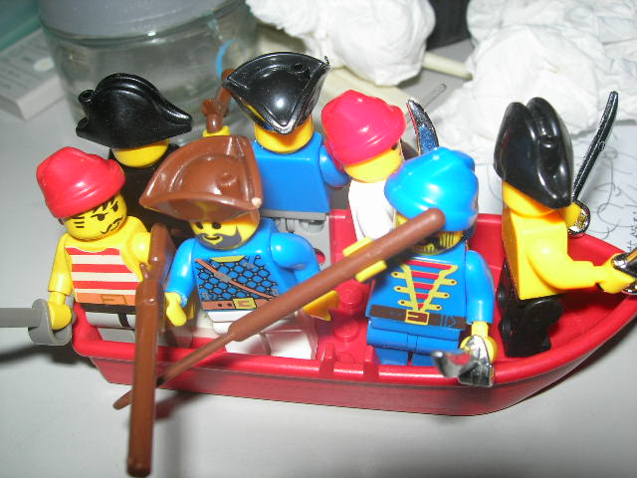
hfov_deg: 49.0
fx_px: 699
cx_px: 318
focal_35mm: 38
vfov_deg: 37.7
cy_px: 239
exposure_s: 1/60.1
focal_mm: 7.8
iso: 64
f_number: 4.8
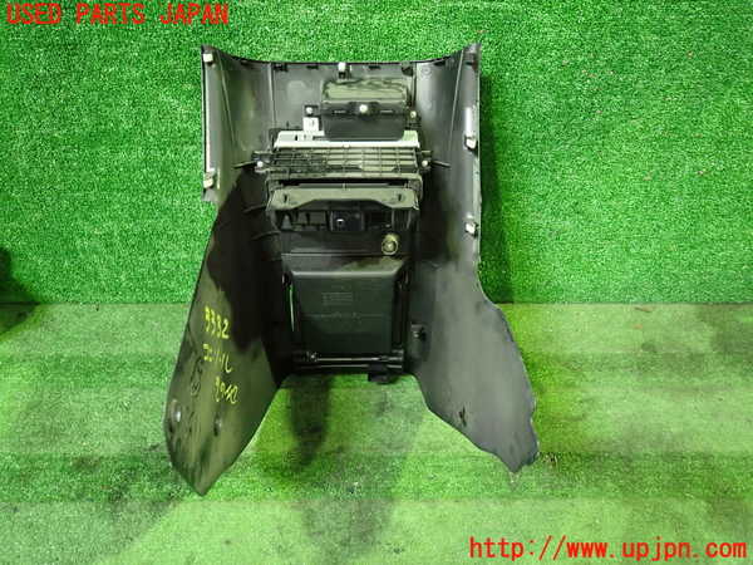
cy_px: 282
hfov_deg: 69.4
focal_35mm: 25
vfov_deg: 54.9
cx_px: 376
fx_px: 544
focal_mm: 4.5
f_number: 2
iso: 800
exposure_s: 1/30
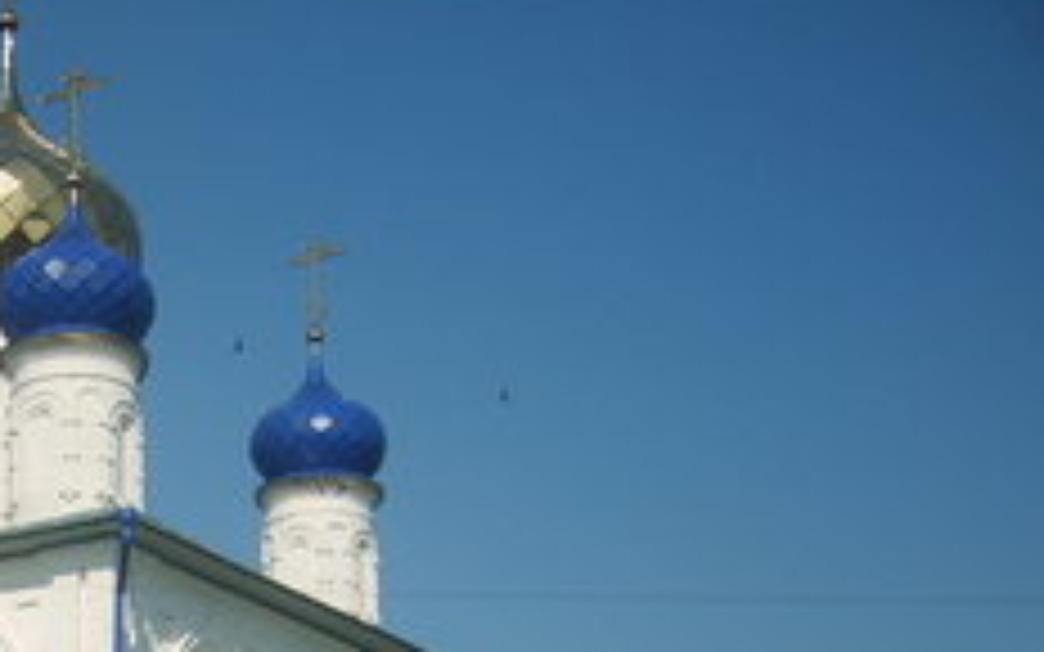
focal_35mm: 72
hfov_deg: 27.7
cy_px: 728
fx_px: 2049
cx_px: 130
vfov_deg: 17.4
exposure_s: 1/250
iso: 50
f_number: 7.1
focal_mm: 5.8
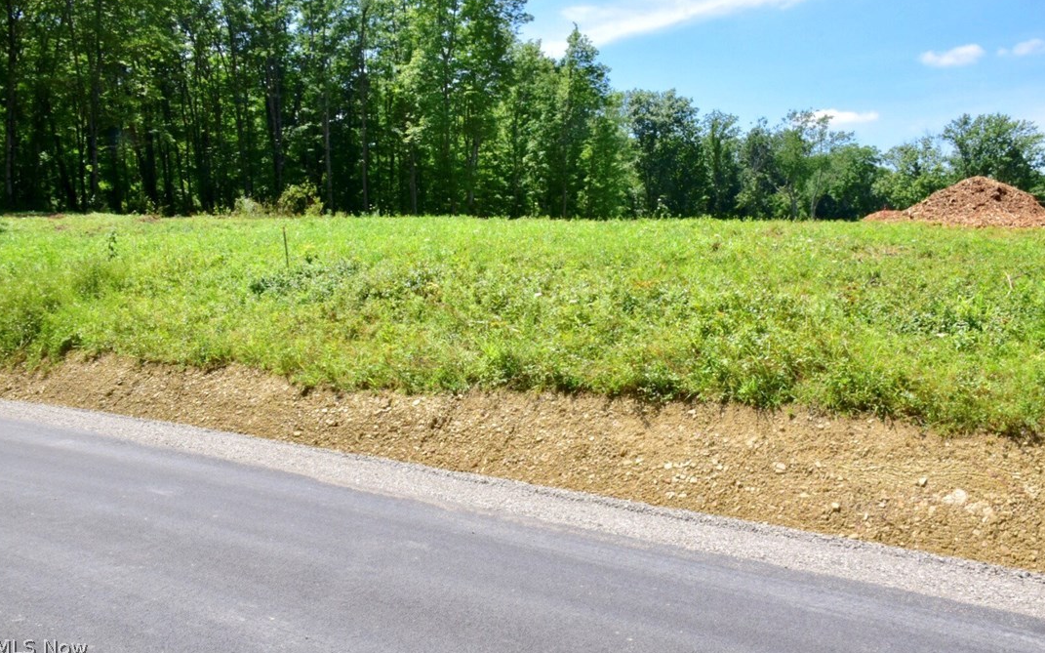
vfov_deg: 40.6
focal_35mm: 31
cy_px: 309
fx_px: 883
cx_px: 518
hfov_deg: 61.2
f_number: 22
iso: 800
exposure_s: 1/200
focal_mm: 20
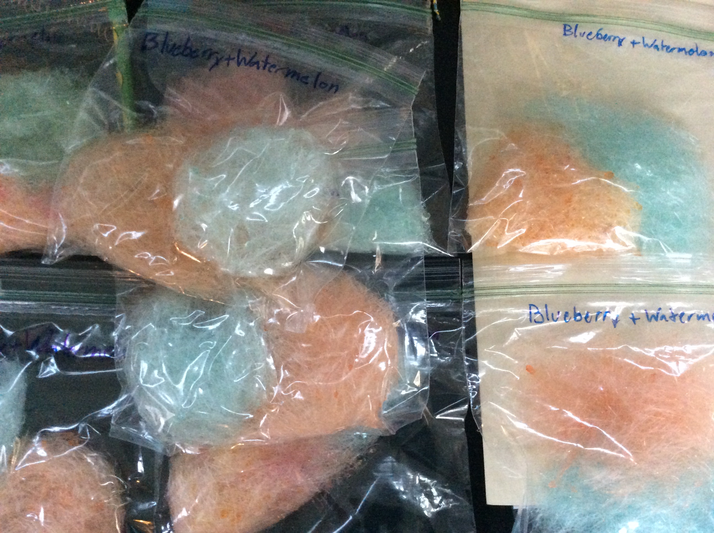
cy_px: 266
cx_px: 357
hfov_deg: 56.9
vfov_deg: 44.1
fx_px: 659
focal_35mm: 32
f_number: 2.4
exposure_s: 1/15
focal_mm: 3.3
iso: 400
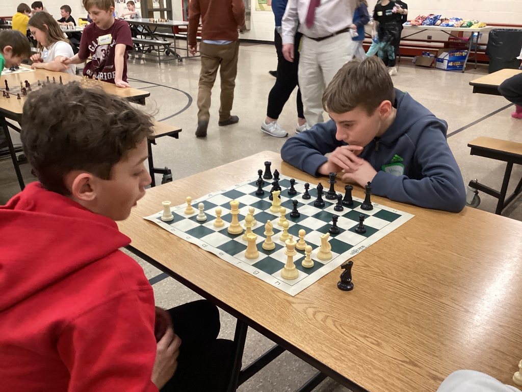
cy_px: 196
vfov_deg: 45.4
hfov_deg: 58.4
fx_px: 467
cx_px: 261
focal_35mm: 31
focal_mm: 3.3
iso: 250
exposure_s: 1/40
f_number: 2.4
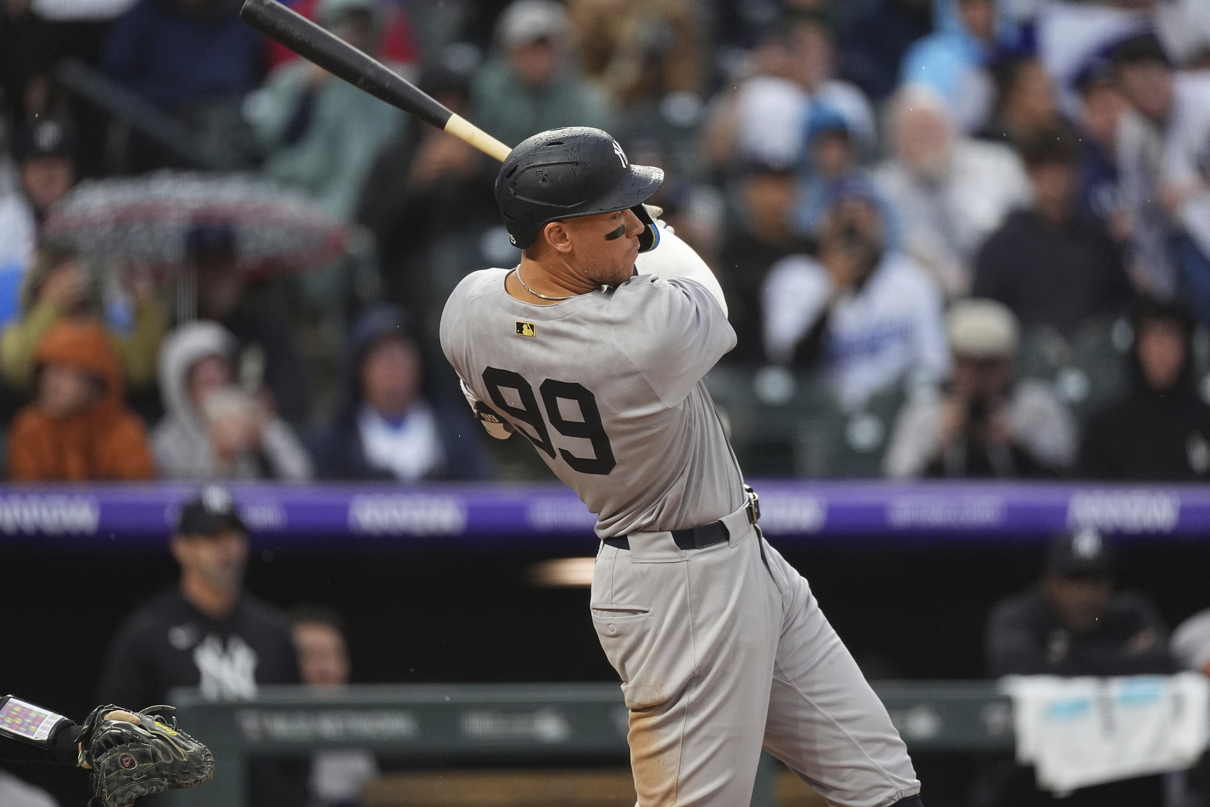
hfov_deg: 3.4
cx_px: 605
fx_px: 20165
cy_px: 404
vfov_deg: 2.3
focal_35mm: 600
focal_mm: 600
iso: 4000
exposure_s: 1/2000
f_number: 4
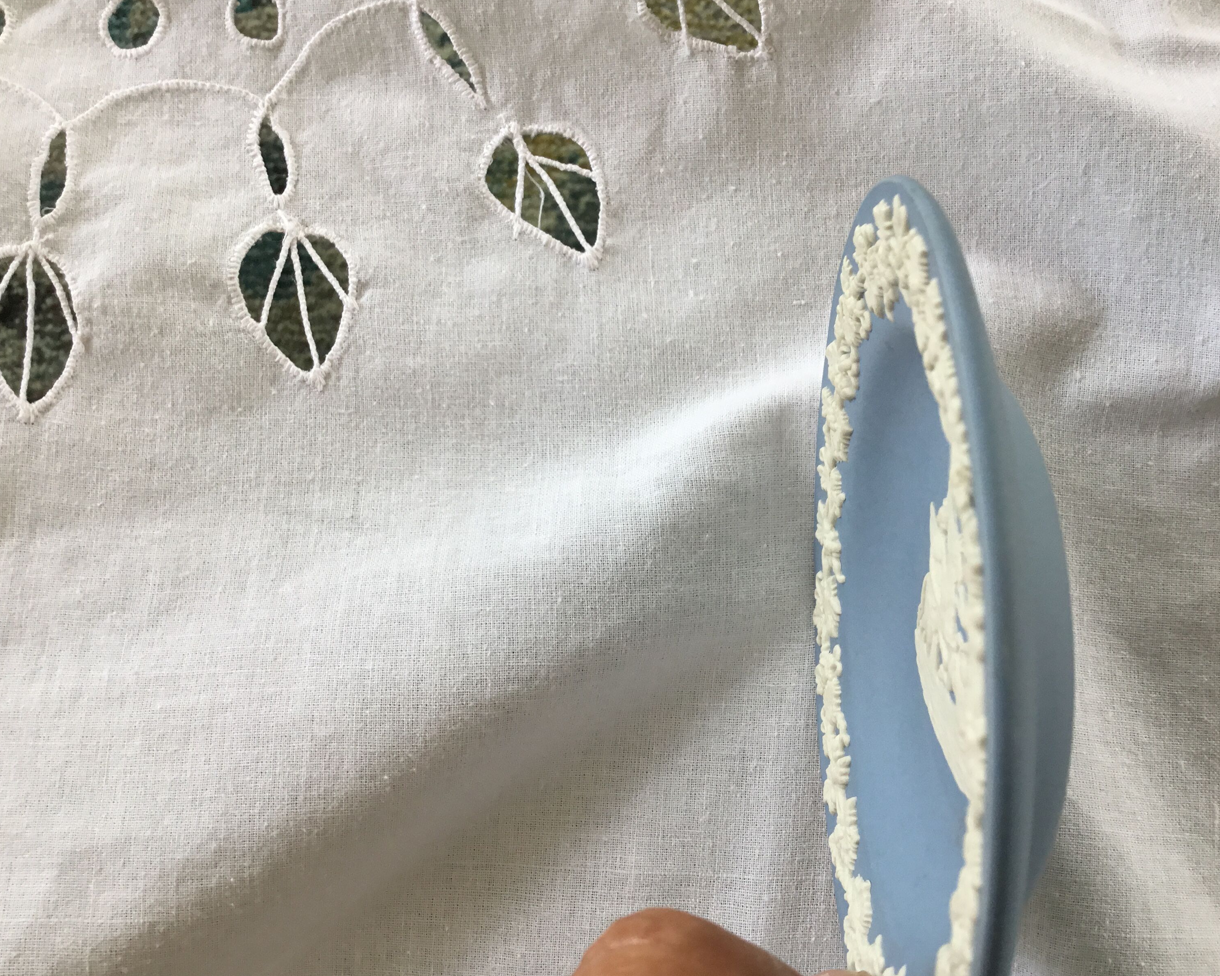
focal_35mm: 33
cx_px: 641
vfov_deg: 44.5
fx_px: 1191
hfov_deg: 54.2
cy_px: 486
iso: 40
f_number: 2.4
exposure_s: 1/100
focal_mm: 3.3
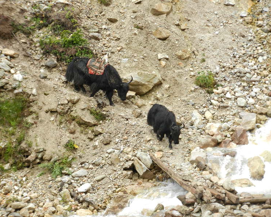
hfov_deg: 9.8
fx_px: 1588
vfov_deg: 7.8
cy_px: 109
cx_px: 138
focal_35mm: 198
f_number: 5.3
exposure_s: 1/200
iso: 160
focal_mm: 34
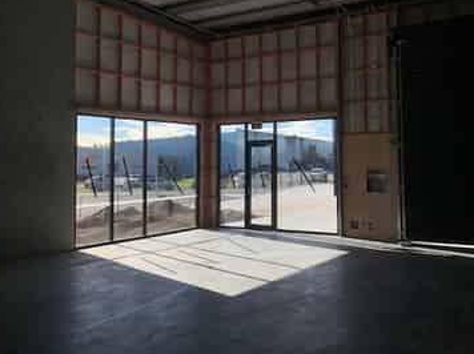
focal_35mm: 36
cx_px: 314
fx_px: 492
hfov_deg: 50.5
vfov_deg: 39.4
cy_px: 143
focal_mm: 4.25
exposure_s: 1/3937
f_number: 1.8
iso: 25
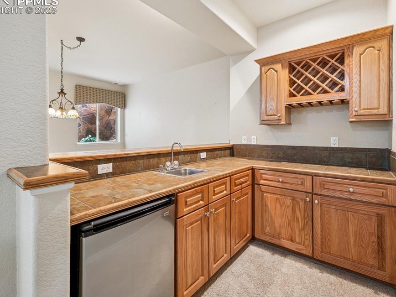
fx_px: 194
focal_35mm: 17
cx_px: 201
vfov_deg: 74.7
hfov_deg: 91.0
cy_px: 144
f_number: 11
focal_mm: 15
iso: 100
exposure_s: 4
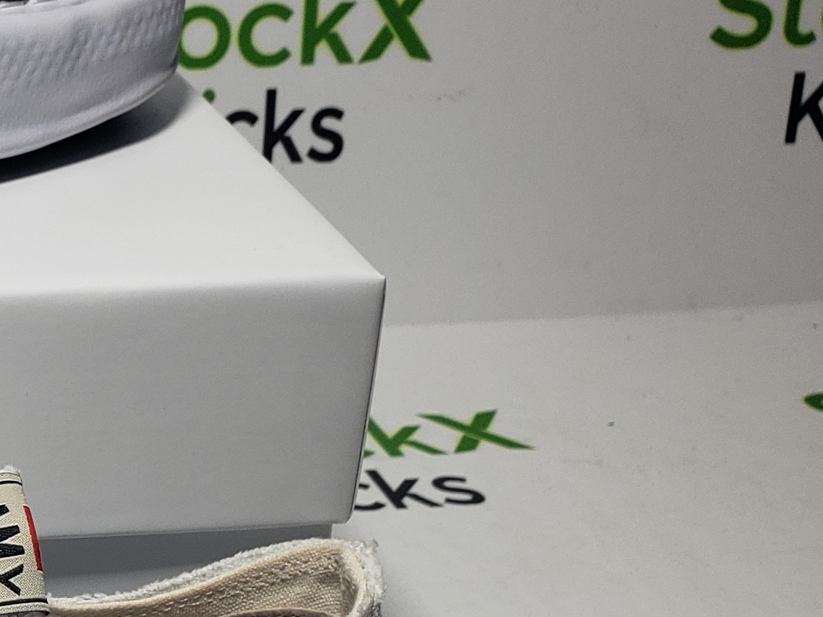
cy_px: 542
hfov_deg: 20.8
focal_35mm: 80
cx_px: -412
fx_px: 1902
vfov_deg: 18.2
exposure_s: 1/253
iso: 50
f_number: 2.4
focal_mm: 4.3
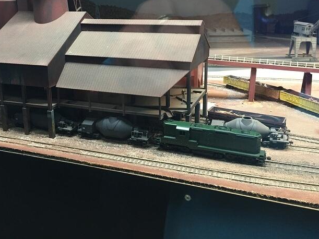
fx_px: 350
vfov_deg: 37.4
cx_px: 144
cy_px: 83
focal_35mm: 38
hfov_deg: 48.9
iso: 200
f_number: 2.2
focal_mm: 4.15
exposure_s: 1/33
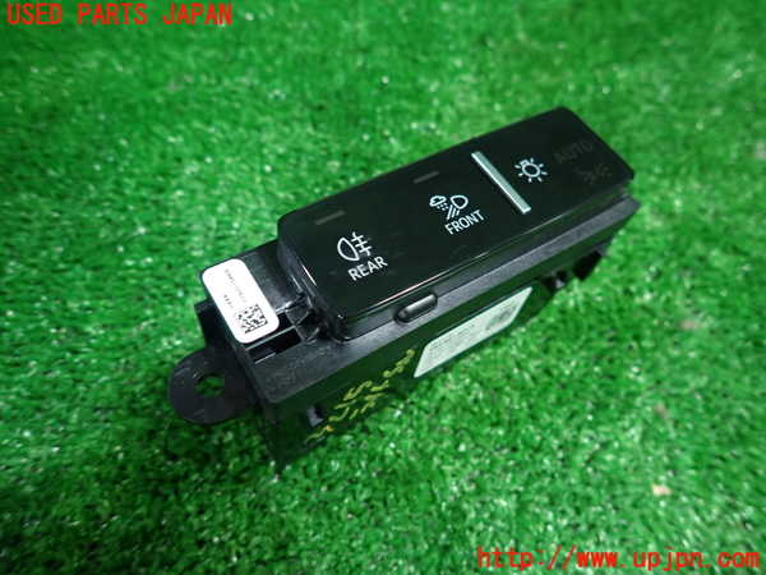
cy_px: 288
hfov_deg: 69.4
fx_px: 553
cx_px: 383
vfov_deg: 54.9
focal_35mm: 25
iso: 250
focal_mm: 4.5
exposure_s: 1/30
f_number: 2
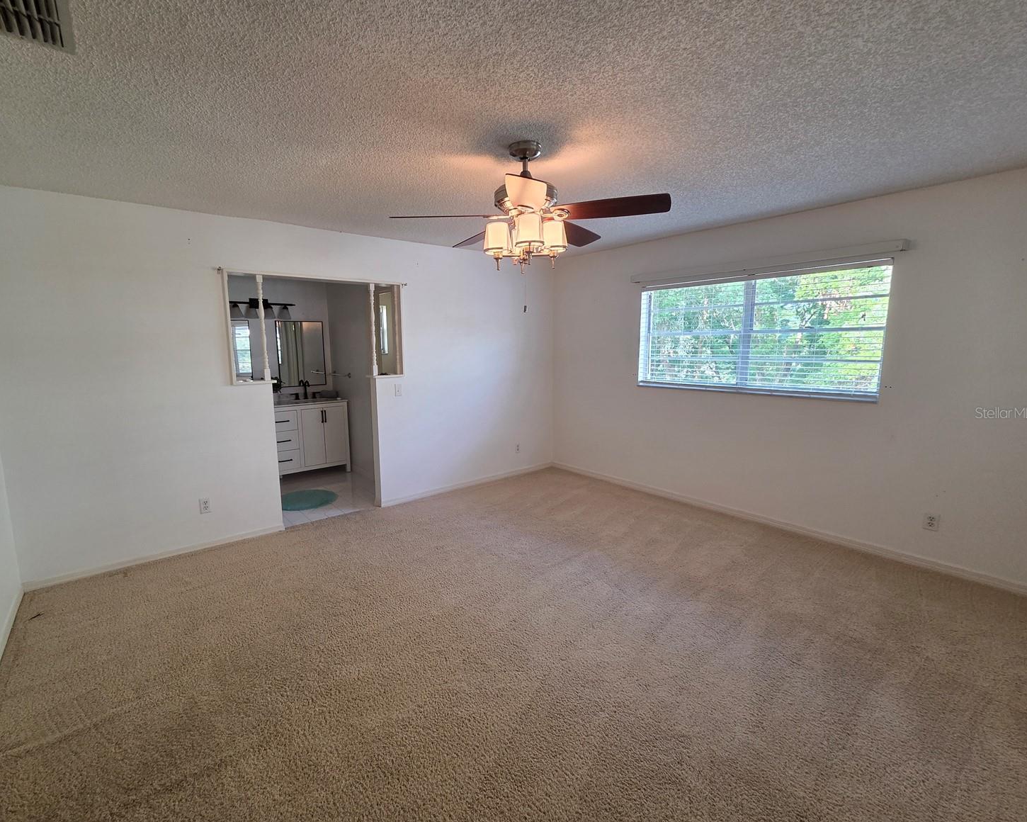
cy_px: 412
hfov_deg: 100.5
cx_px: 475
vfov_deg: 88.0
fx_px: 426
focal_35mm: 14
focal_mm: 2.2
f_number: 2.2
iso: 200
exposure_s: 1/60
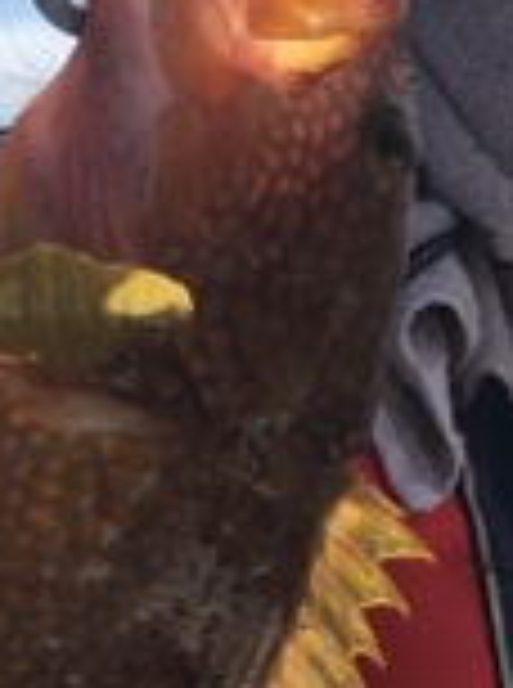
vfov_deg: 20.2
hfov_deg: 15.3
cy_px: 643
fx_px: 1885
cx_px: 448
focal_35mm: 95
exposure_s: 1/1876
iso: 25
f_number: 2.2
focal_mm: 4.15
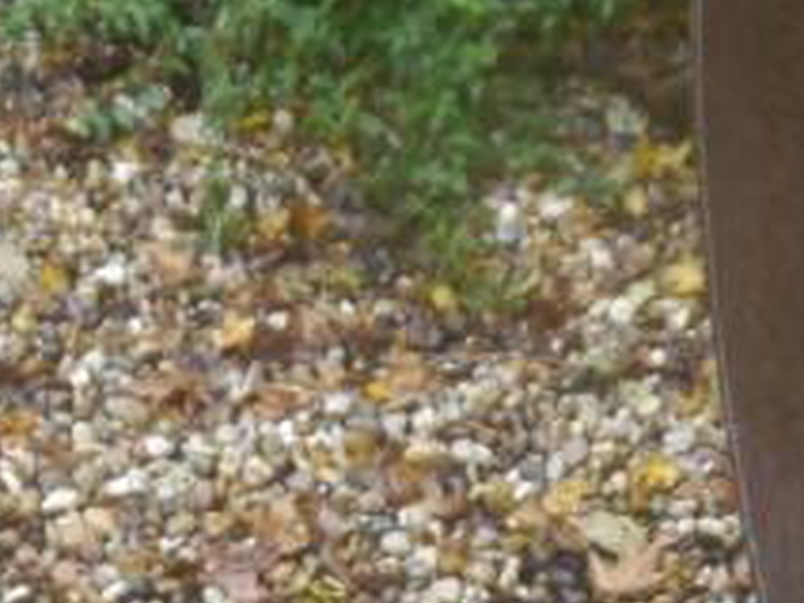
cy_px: 1270
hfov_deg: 14.6
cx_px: 284
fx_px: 3136
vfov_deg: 10.0
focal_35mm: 135
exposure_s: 1/80
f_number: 3.5
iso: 160
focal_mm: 14
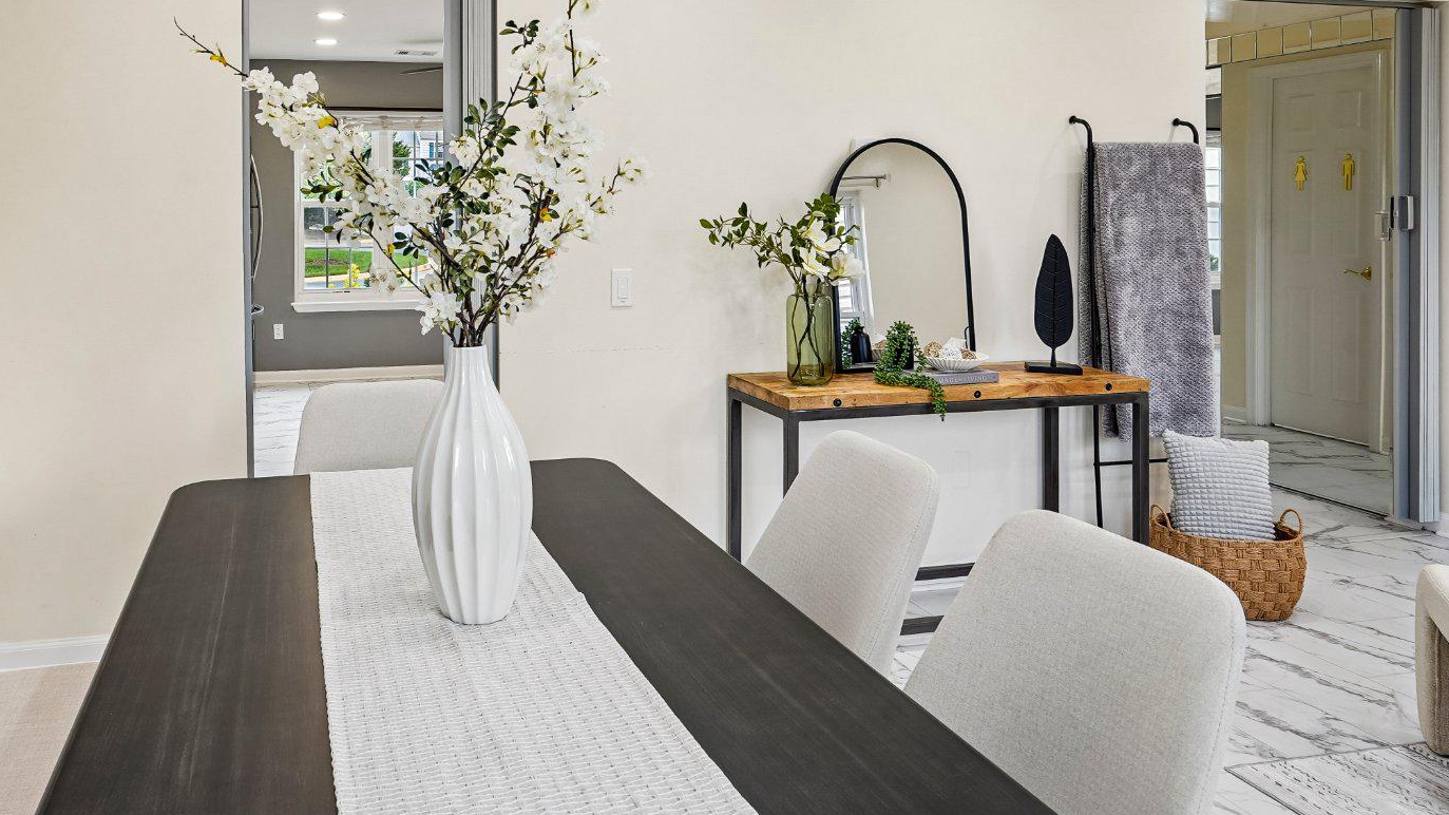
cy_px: 229
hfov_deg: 72.2
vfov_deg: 44.8
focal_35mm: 25
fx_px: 960
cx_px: 500
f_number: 8
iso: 200
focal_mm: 16
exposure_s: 1/20
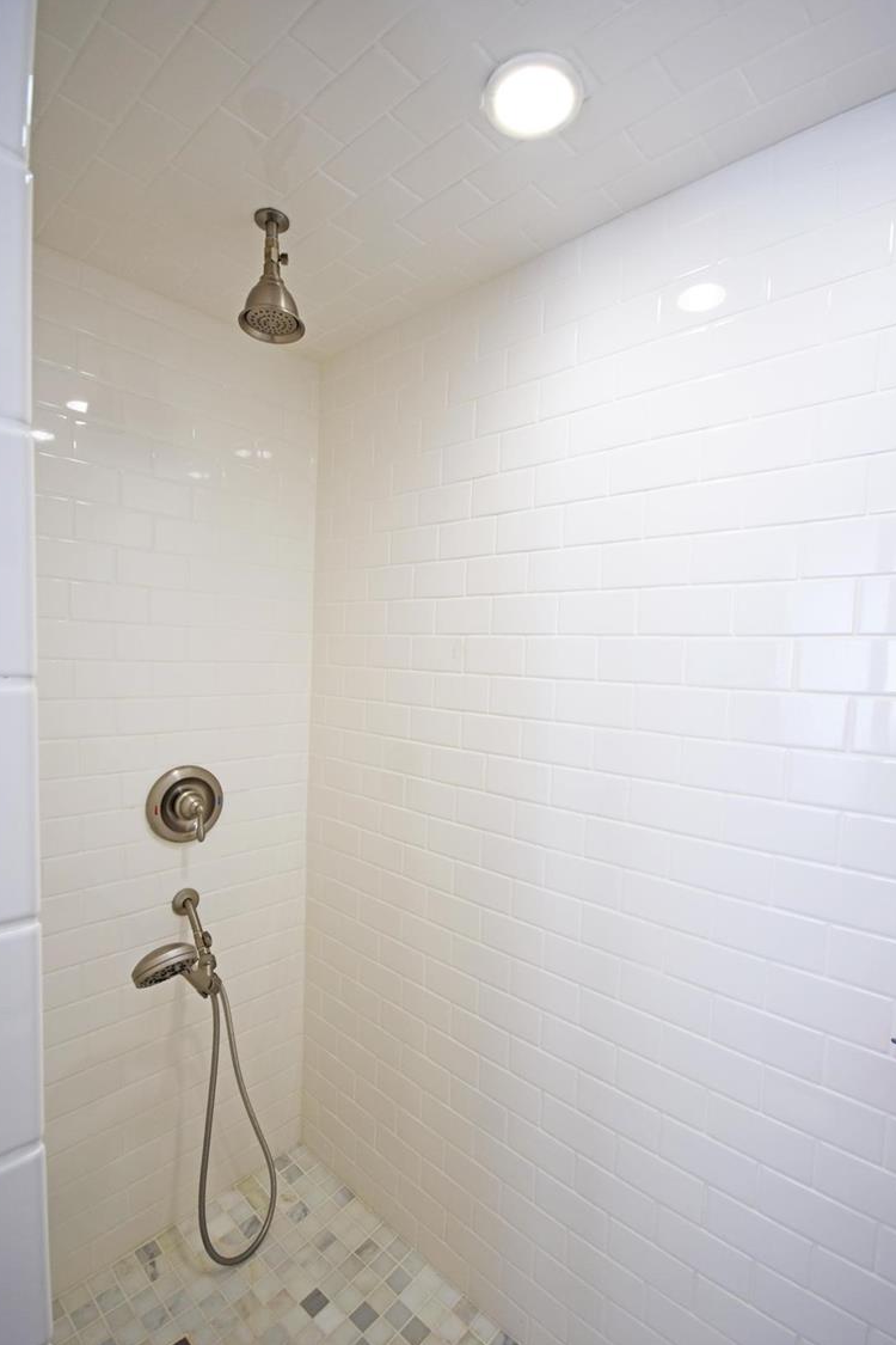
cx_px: 441
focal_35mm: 16
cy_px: 707
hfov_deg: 73.7
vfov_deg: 96.7
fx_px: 597
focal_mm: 10
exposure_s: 1/80
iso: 400
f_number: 4.5
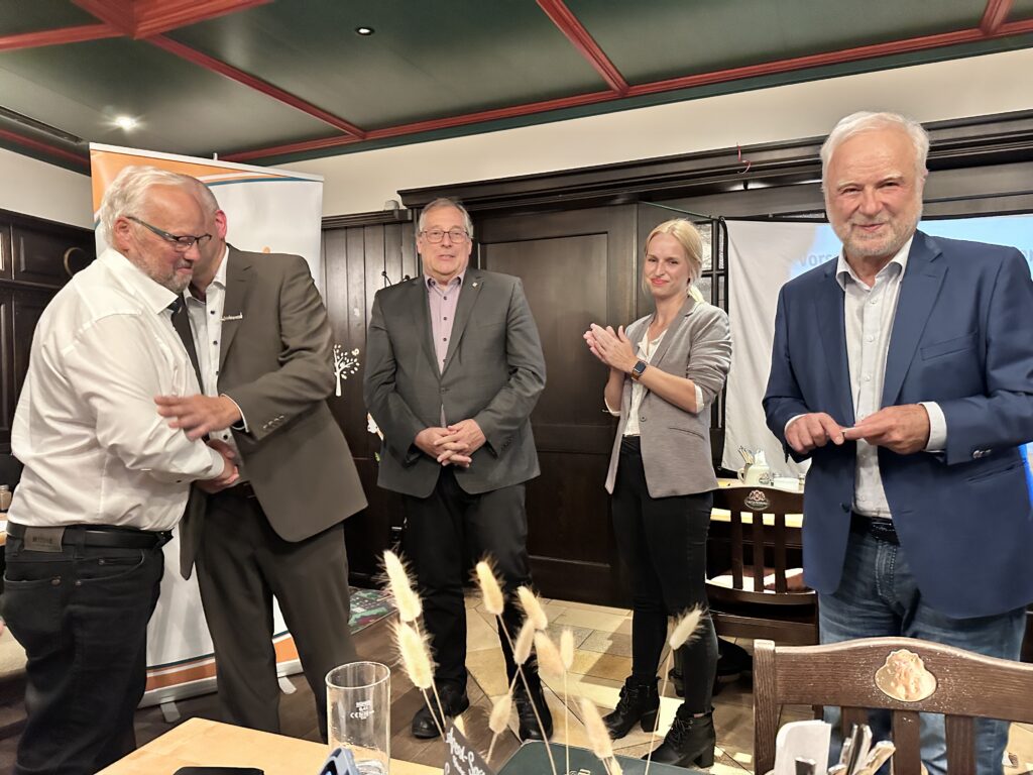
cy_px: 388
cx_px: 516
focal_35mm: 24
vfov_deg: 56.8
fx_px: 716
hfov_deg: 71.6
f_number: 1.78
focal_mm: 6.86
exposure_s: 1/50
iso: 640
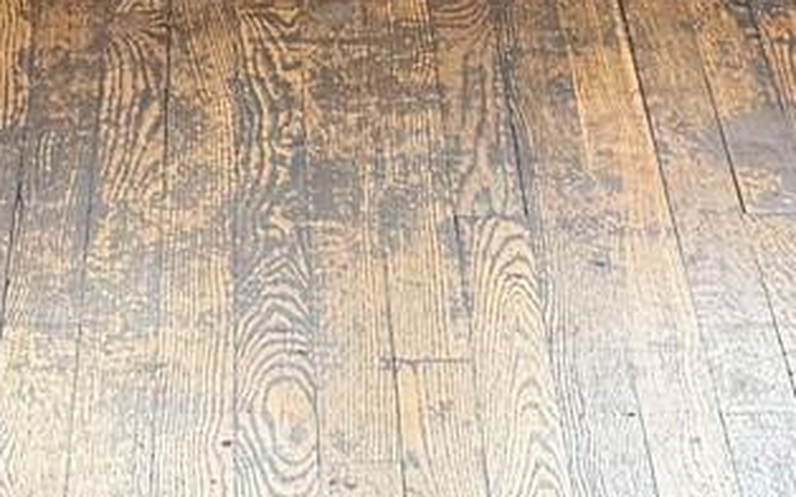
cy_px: -1027
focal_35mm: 166
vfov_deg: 7.0
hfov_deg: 12.6
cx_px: 555
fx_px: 3600
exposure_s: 1/228
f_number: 1.78
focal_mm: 6.76
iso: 80
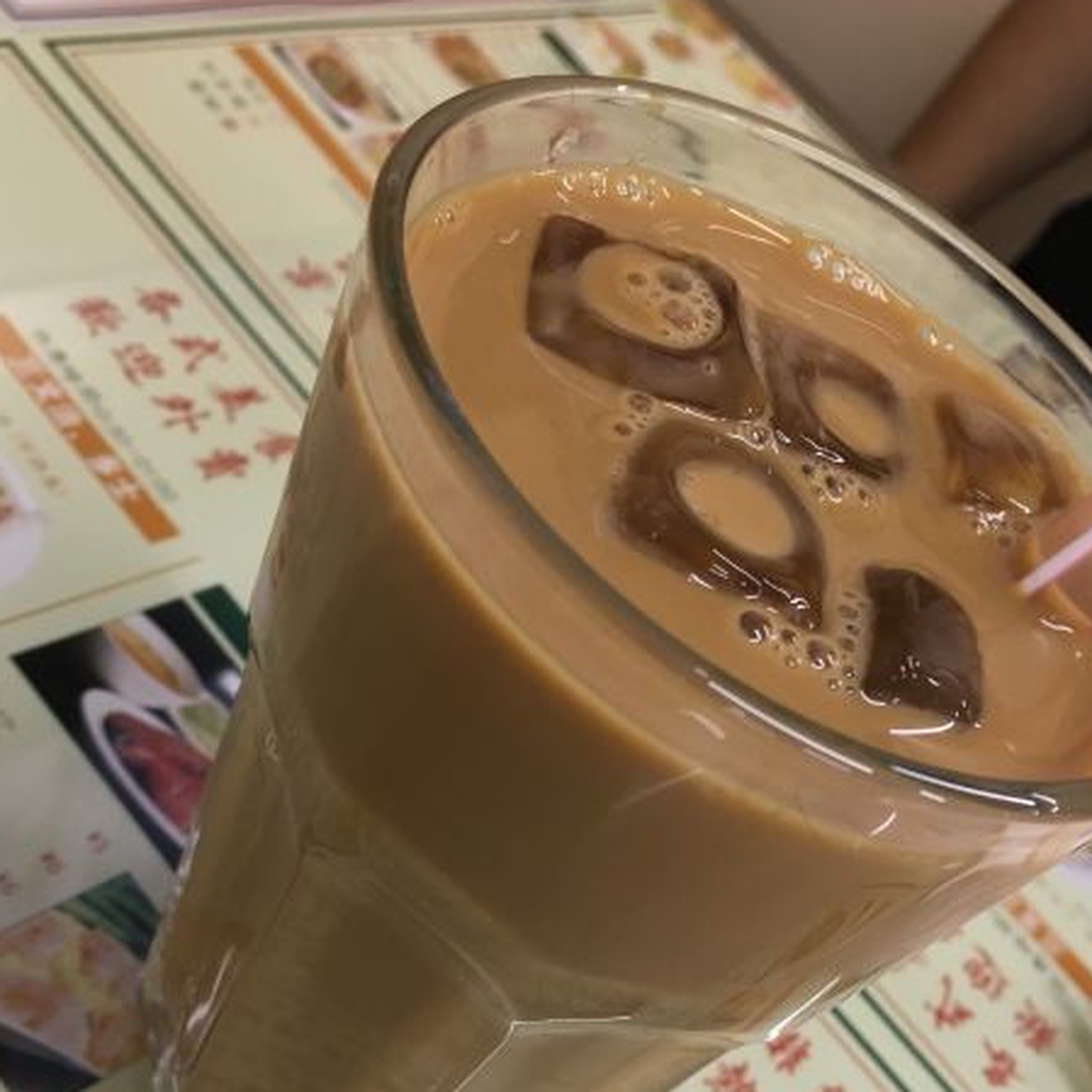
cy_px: 781
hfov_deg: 41.9
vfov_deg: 41.0
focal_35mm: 40
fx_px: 1428
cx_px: 546
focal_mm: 4.15
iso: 125
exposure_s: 1/33
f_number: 2.2
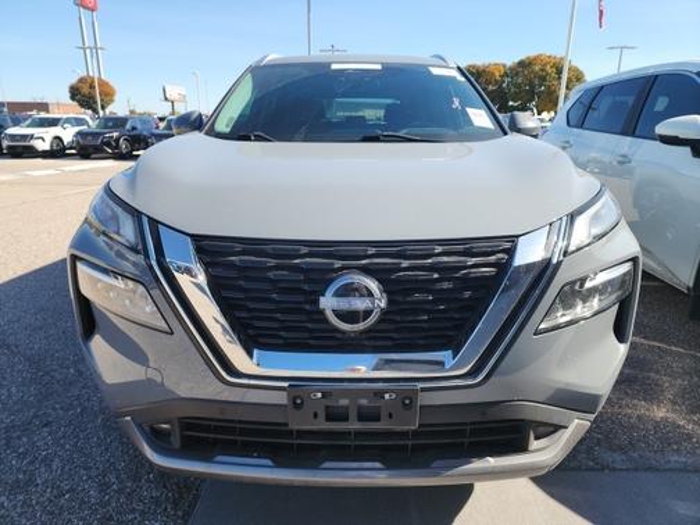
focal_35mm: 23
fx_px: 465
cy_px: 262
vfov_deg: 58.9
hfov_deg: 73.9
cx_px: 350
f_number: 1.8
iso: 50
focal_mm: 6.4
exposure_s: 1/451
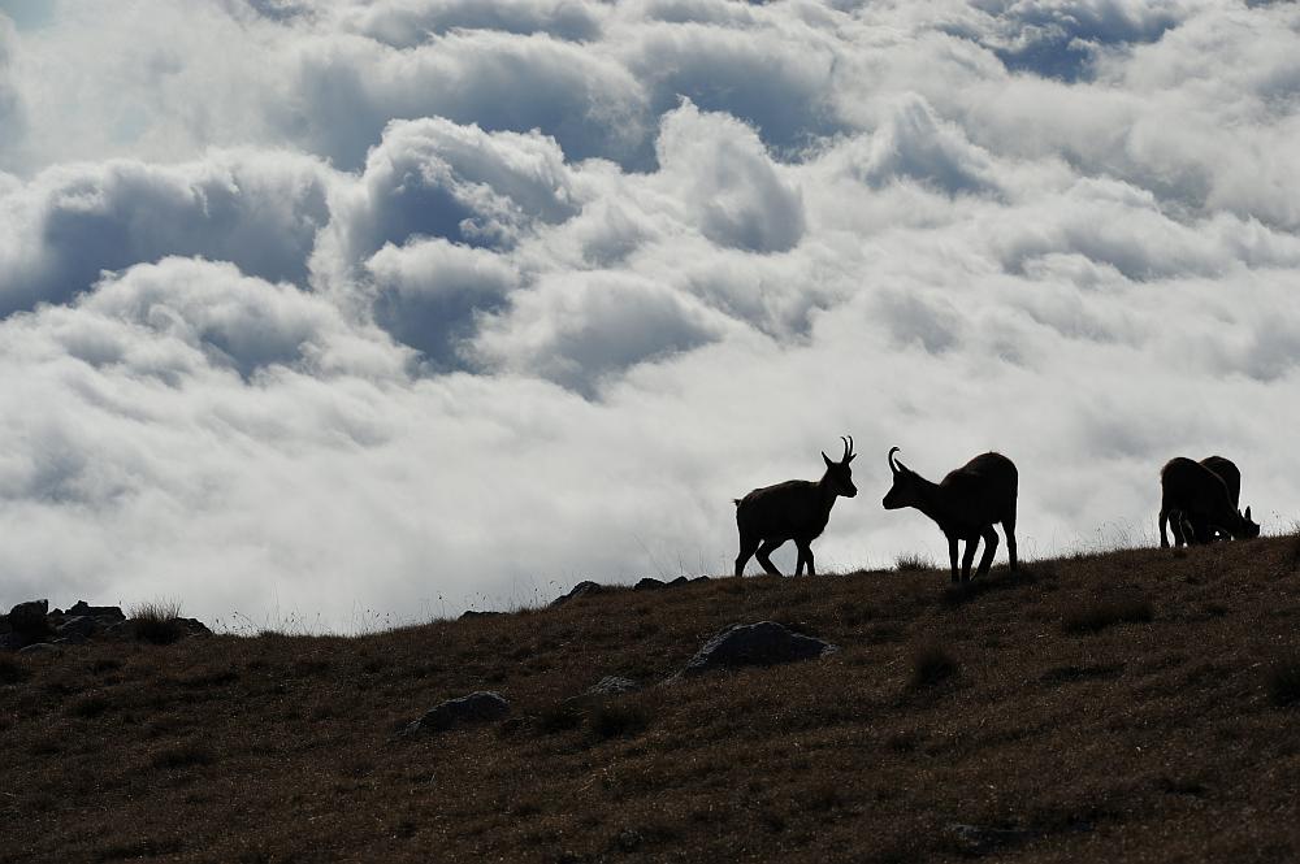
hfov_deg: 13.7
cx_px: 650
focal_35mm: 150
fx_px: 5412
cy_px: 432
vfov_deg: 9.1
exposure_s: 1/1000
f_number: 16
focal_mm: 150
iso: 250
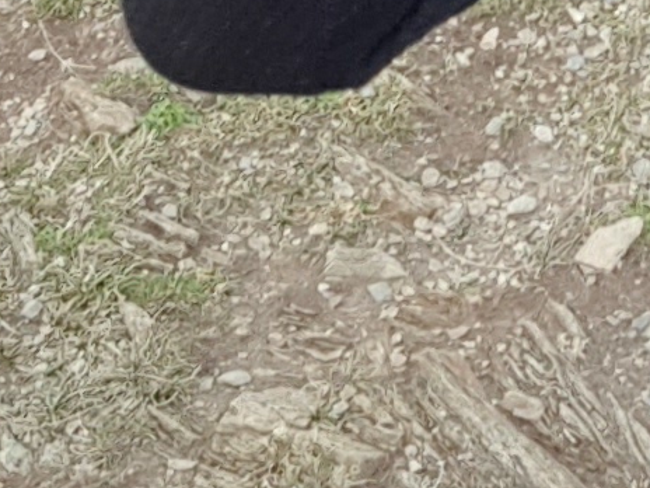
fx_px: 3305
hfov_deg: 10.3
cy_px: -1132
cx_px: 1346
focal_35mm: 176
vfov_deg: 7.2
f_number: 1.7
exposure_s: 1/279
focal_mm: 2.95
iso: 40
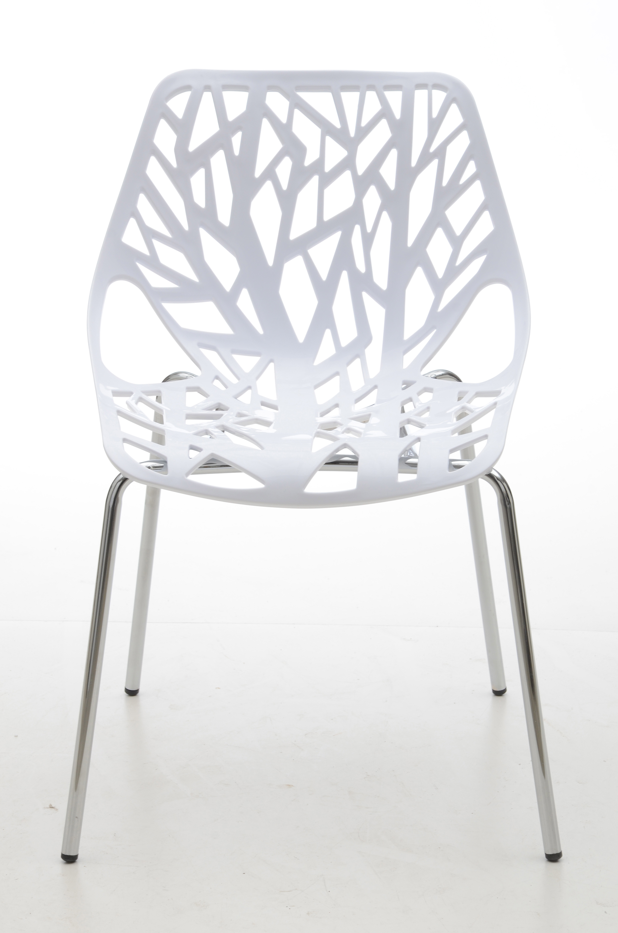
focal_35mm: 120
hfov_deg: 11.4
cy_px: 466
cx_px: 309
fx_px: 3104
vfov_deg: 17.1
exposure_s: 1/125
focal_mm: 80
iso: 200
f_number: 10
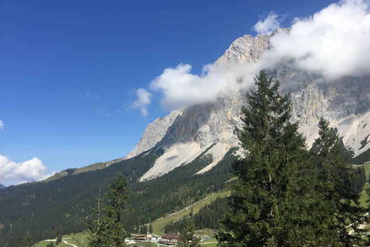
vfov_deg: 42.3
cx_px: 189
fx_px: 319
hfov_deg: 60.3
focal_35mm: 31
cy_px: 129
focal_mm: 4.15
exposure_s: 1/2083
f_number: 2.2
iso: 32
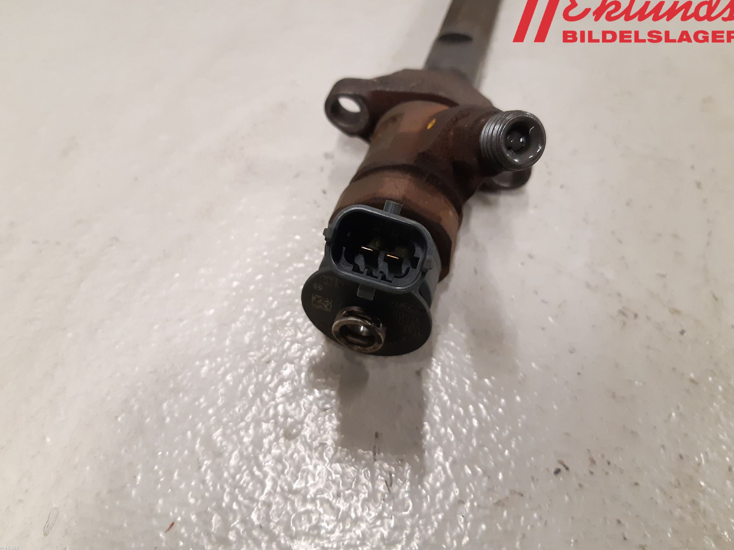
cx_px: 360
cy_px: 265
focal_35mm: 27
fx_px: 573
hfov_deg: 65.3
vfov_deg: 51.3
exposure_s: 1/50
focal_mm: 3.93
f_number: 1.7
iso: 250
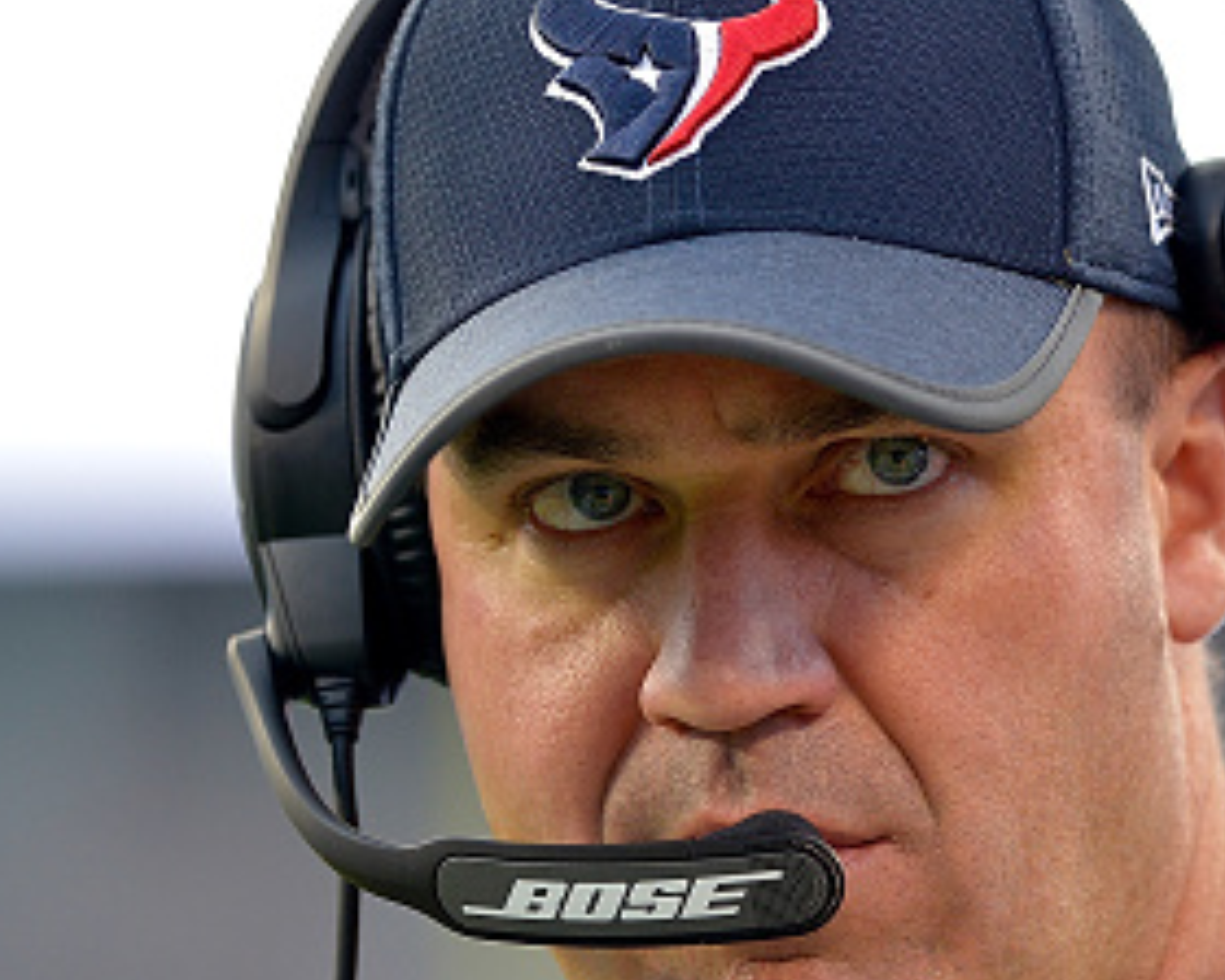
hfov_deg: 2.4
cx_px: 980
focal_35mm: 795
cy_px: 658
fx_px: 28823
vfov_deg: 1.9
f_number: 3.5
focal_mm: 400
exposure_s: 1/1000
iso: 1250
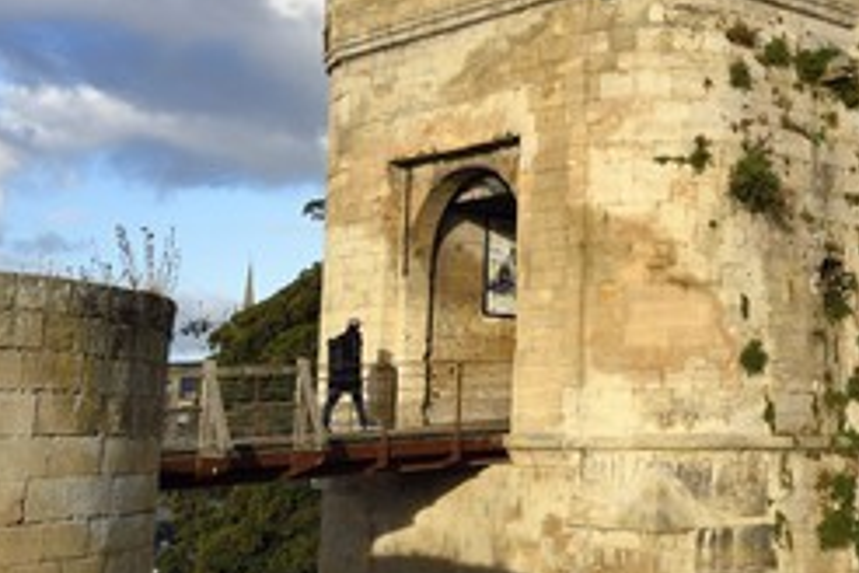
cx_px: 719
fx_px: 1551
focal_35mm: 65
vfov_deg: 20.8
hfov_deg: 30.0
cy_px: 175
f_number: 11
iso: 200
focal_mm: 38
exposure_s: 1/200
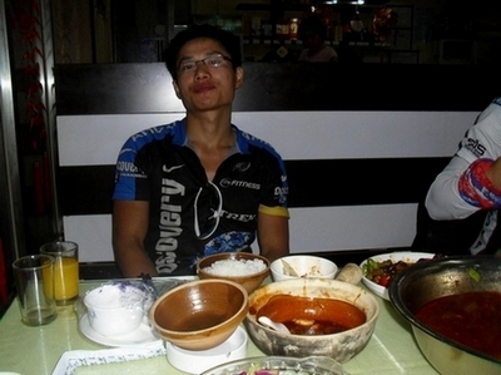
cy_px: 188
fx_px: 506
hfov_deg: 52.7
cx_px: 250
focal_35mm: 35
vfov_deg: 40.6
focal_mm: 6.3
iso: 200
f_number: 3.2
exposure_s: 1/45
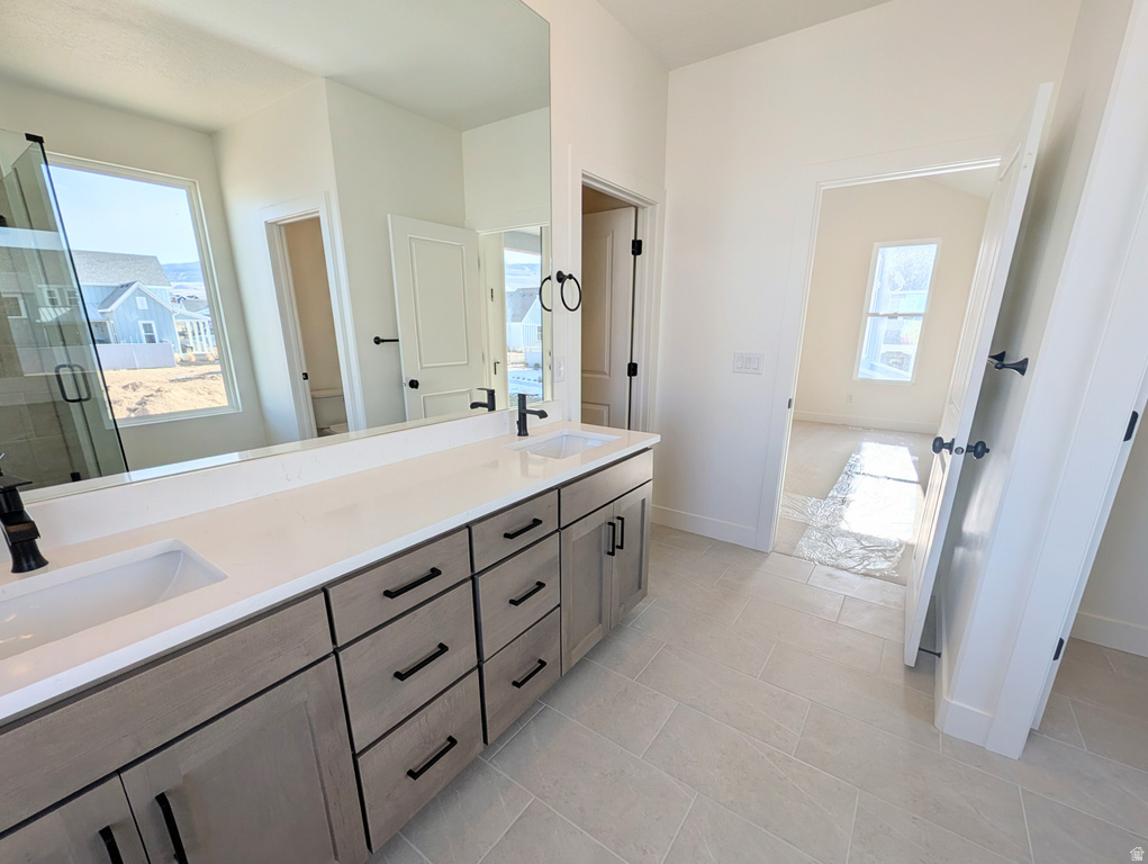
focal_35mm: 12
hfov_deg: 110.5
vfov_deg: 94.6
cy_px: 432
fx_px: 398
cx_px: 574
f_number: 1.7
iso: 61
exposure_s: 1/1887
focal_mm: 2.02
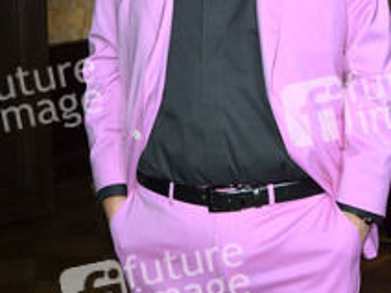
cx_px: 208
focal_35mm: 87
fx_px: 983
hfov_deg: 22.5
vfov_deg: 16.7
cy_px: 11
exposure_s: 1/250
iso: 1250
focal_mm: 48
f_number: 6.3
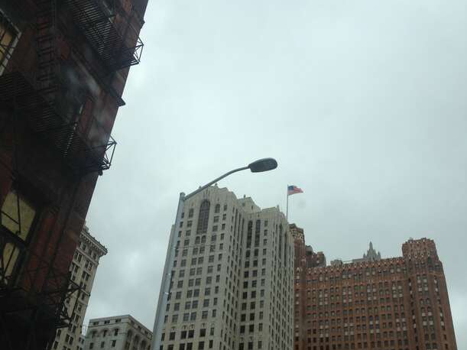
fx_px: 593
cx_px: 257
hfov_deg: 42.9
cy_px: 206
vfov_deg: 32.8
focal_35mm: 44
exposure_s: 1/890
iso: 50
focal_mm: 4.28
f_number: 2.4
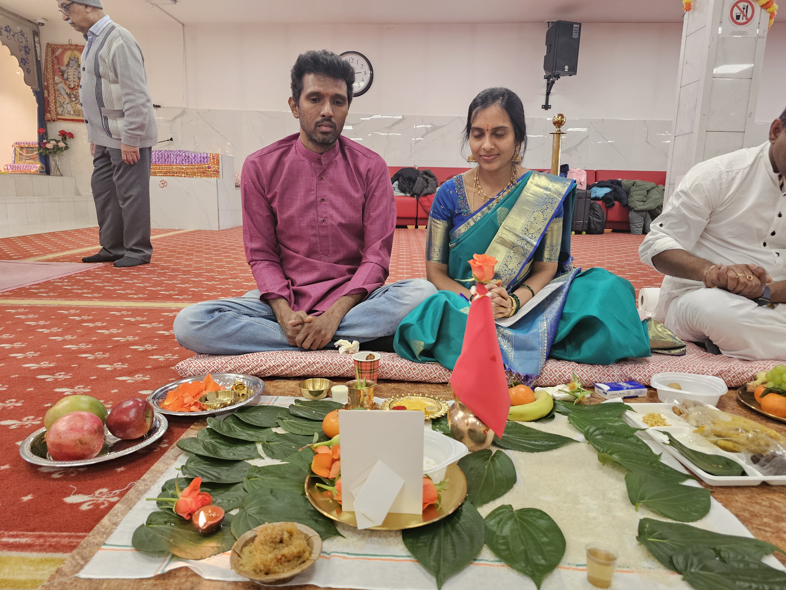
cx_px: 393
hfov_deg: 73.9
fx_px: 522
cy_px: 295
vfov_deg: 58.9
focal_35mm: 23
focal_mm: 6.3
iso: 640
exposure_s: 1/120
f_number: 1.7
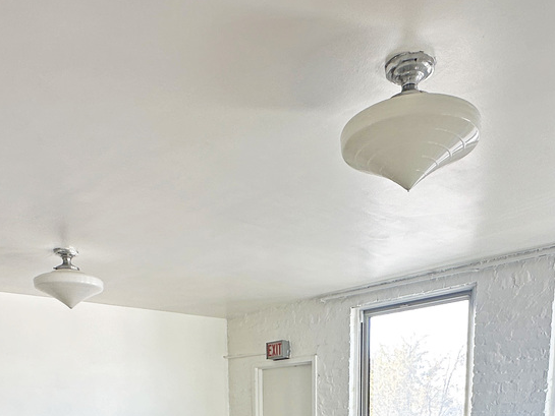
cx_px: 280
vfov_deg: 30.7
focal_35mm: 37
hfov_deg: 50.1
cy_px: 536
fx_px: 593
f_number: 2.2
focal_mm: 2.22
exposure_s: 1/99
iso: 40
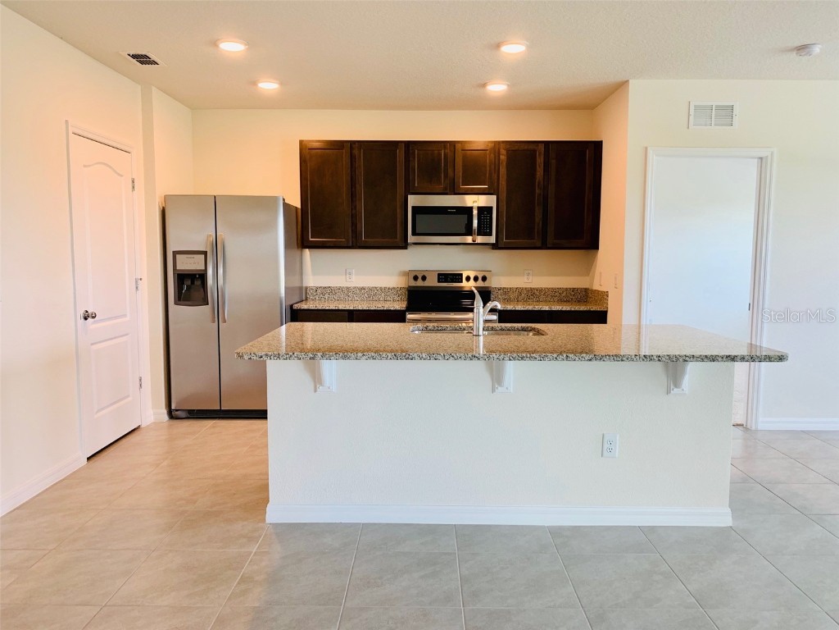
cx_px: 420
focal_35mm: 26
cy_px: 315
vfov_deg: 53.1
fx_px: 630
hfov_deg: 67.3
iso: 50
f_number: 1.8
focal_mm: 4.25
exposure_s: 1/60
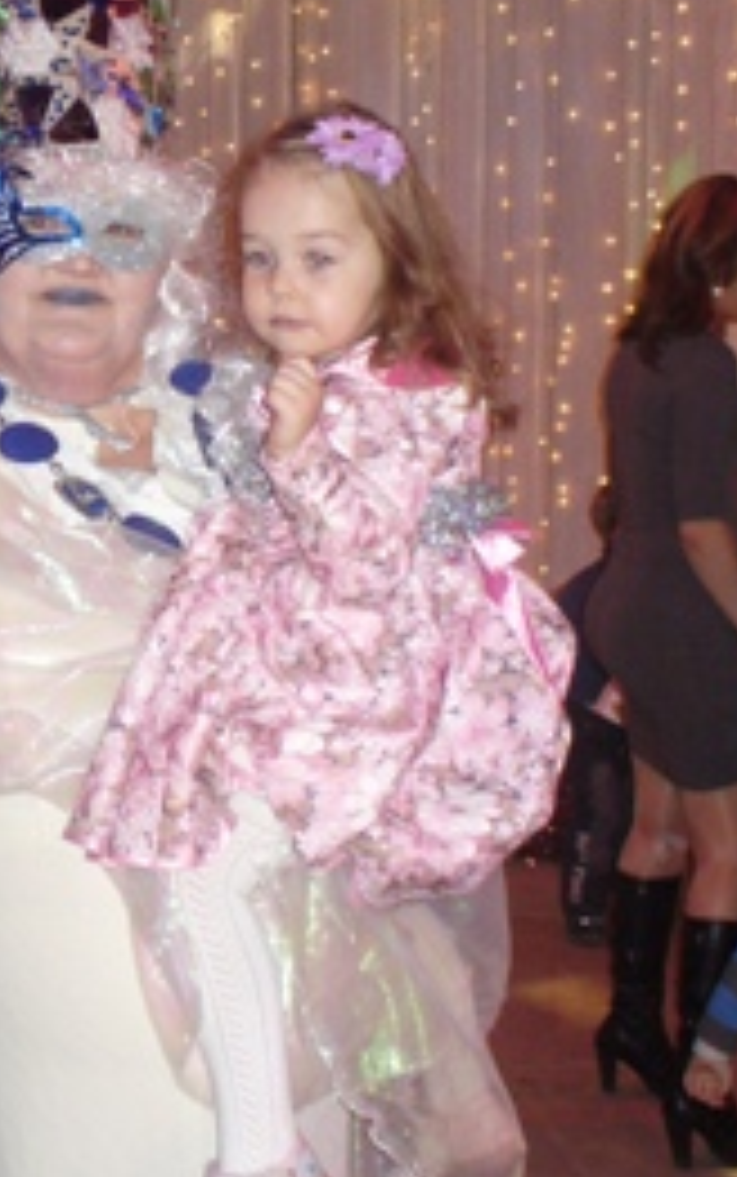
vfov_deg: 29.6
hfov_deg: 18.5
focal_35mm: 69
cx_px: 49
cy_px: 434
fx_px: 2215
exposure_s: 1/30
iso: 160
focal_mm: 6.1
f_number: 2.8
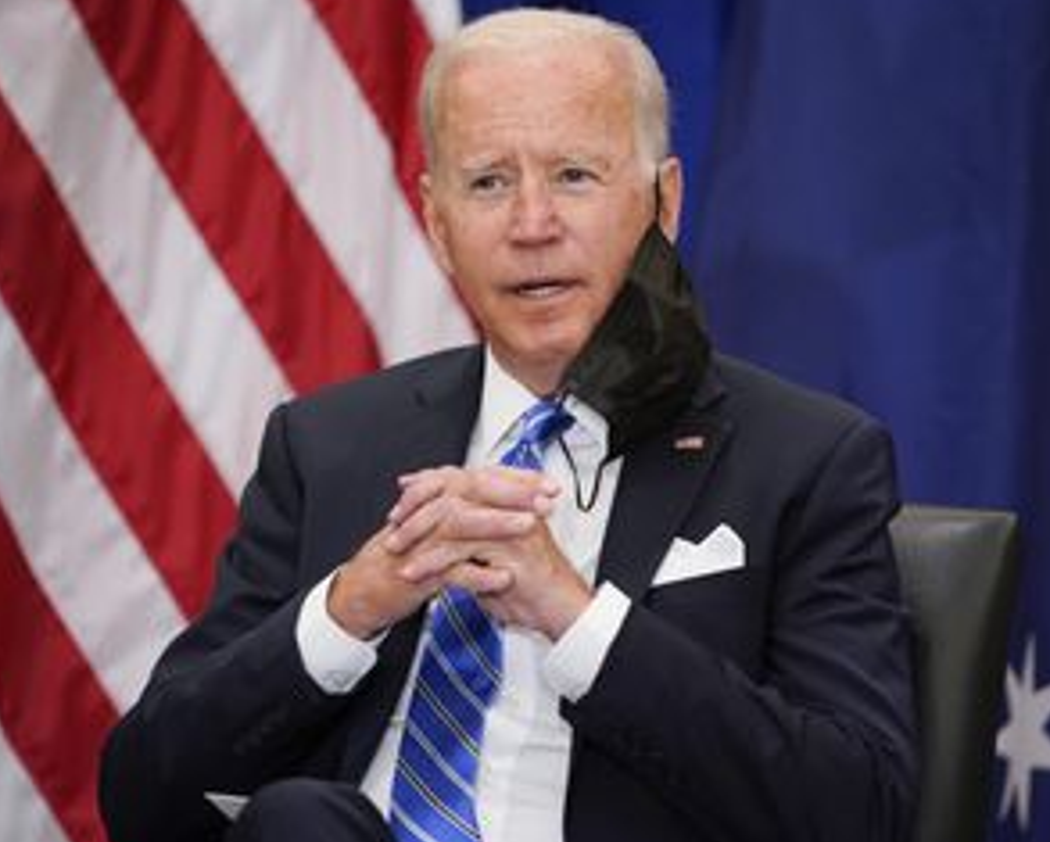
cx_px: 545
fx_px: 11541
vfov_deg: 4.2
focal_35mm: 371
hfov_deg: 5.2
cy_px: 419
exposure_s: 1/200
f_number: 4
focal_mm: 280
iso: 3200
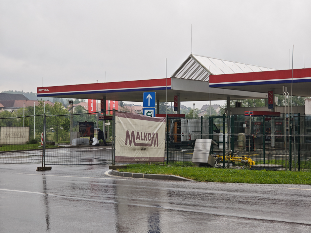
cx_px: 156
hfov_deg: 32.2
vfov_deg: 24.4
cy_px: 116
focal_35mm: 60
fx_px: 539
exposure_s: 1/100
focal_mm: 9
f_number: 2
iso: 125
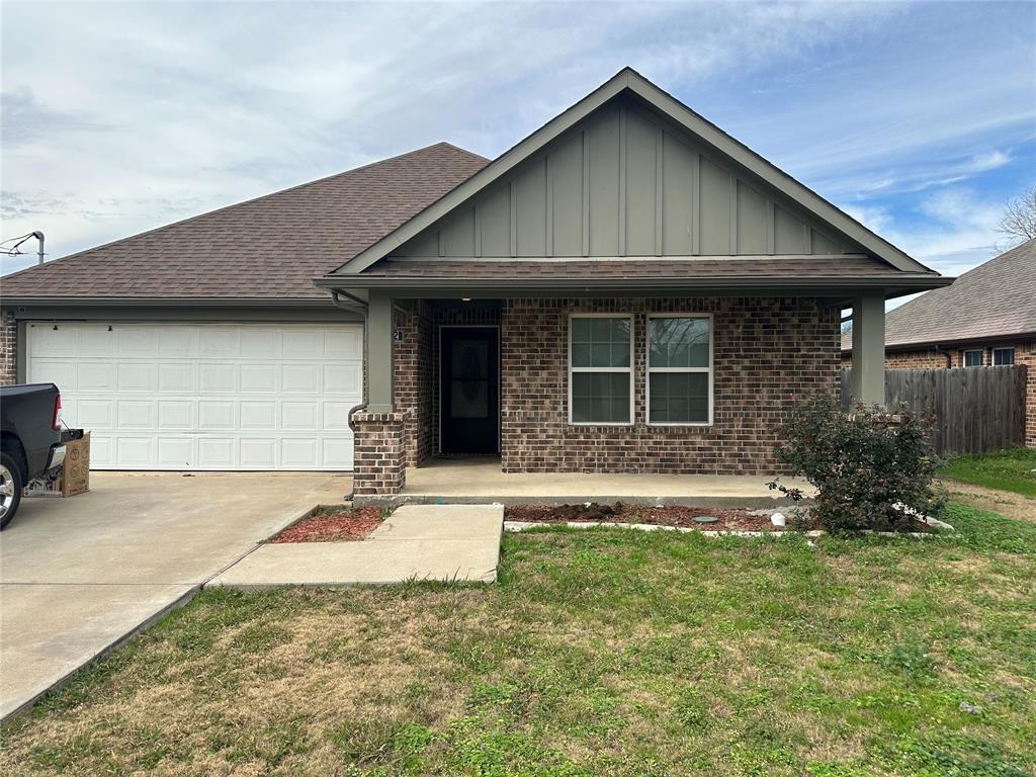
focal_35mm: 24
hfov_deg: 71.6
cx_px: 518
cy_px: 388
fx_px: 718
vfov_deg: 56.8
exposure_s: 1/2410
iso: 80
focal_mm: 6.86
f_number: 1.78
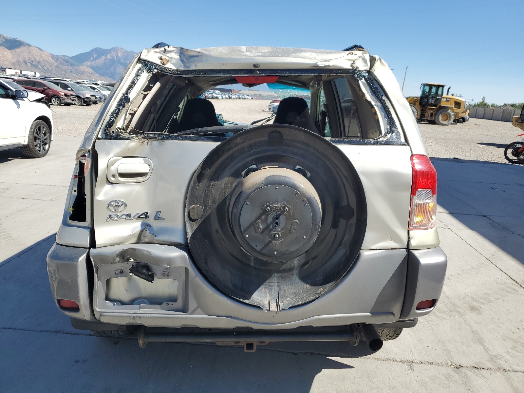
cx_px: 262
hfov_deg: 67.3
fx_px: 394
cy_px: 196
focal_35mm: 26
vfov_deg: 53.1
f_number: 1.5
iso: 50
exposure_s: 1/2500
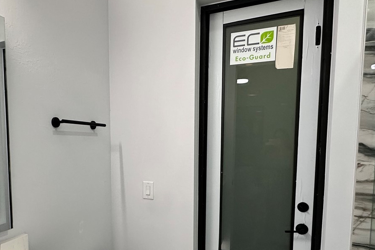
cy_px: 165
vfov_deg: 48.8
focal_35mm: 26
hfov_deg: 68.7
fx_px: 271
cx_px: 149
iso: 250
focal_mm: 2.22
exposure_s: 1/120
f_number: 2.2
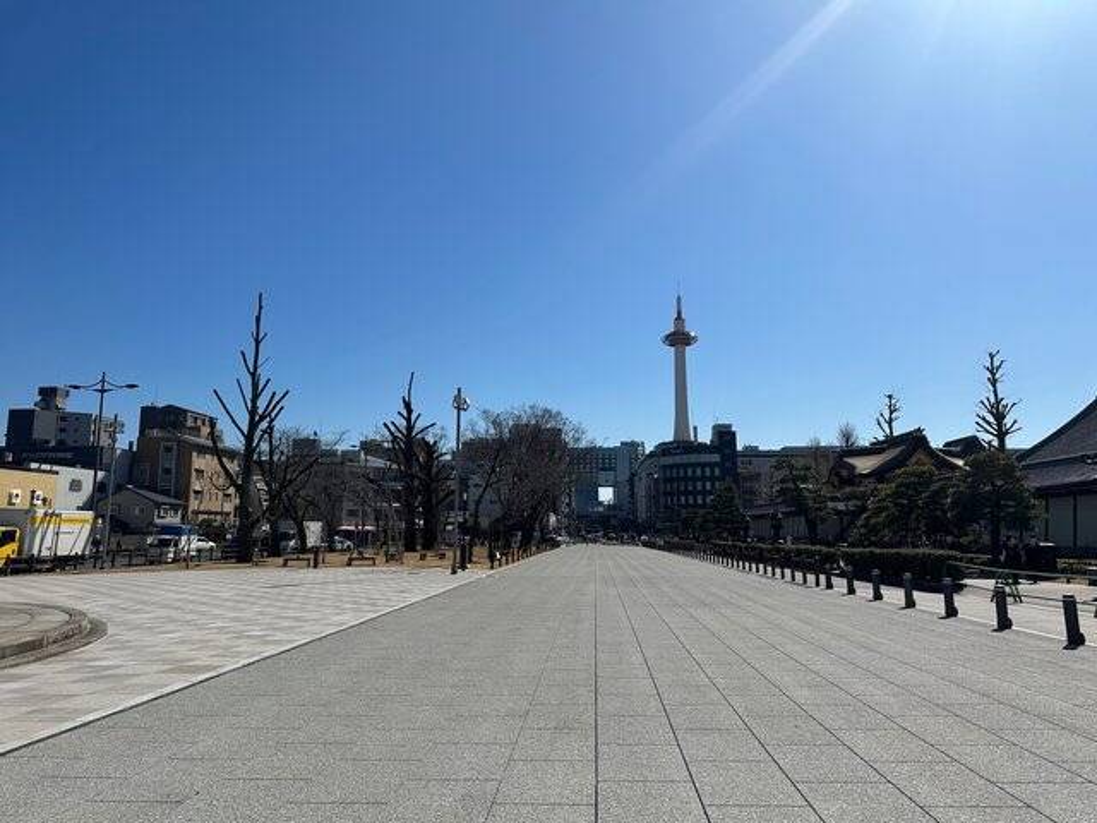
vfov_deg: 56.8
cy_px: 412
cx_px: 548
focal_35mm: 24
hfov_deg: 71.6
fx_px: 761
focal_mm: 6.86
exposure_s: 1/12048
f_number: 1.78
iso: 80
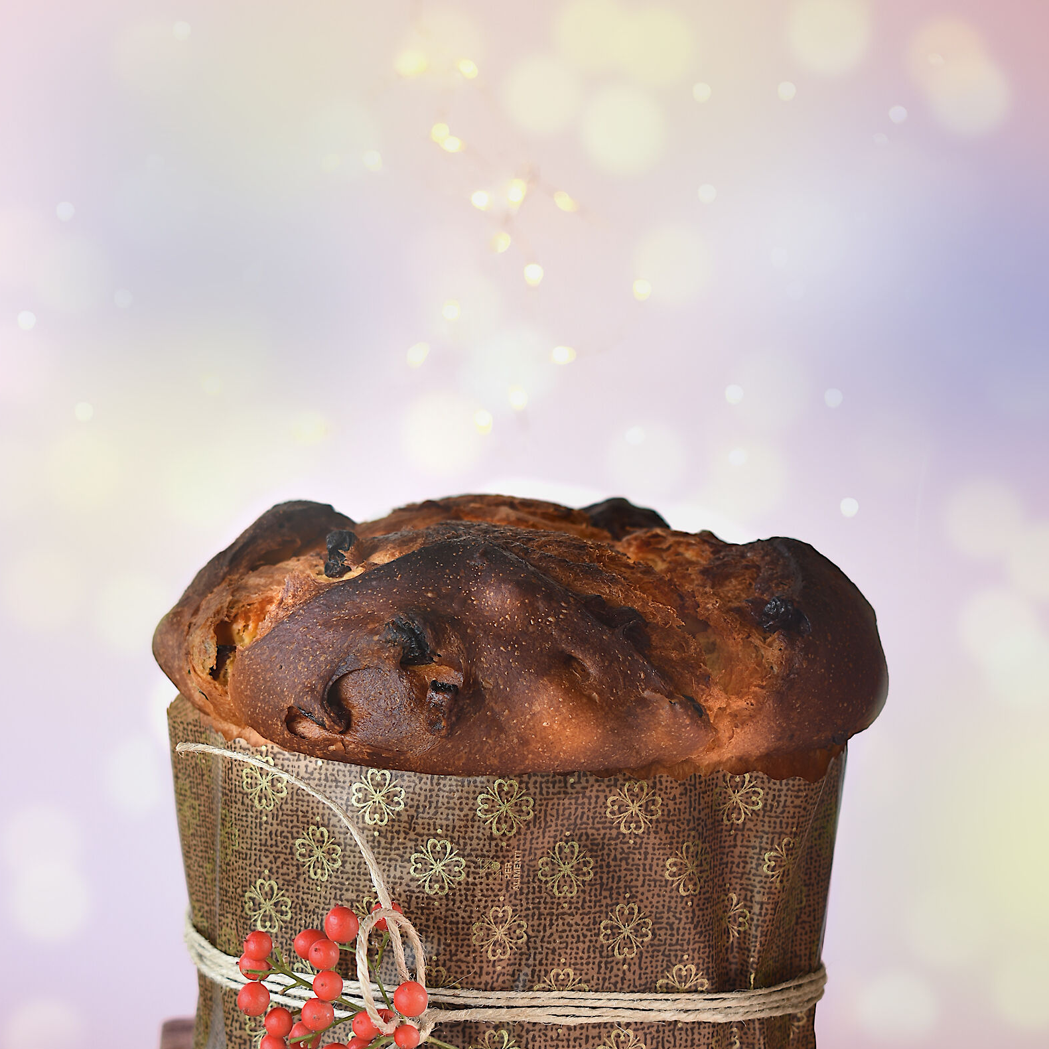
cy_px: 738
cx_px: 522
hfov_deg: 19.5
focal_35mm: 89
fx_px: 3051
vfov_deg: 19.4
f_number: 5.3
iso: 100
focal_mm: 46
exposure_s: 1/6
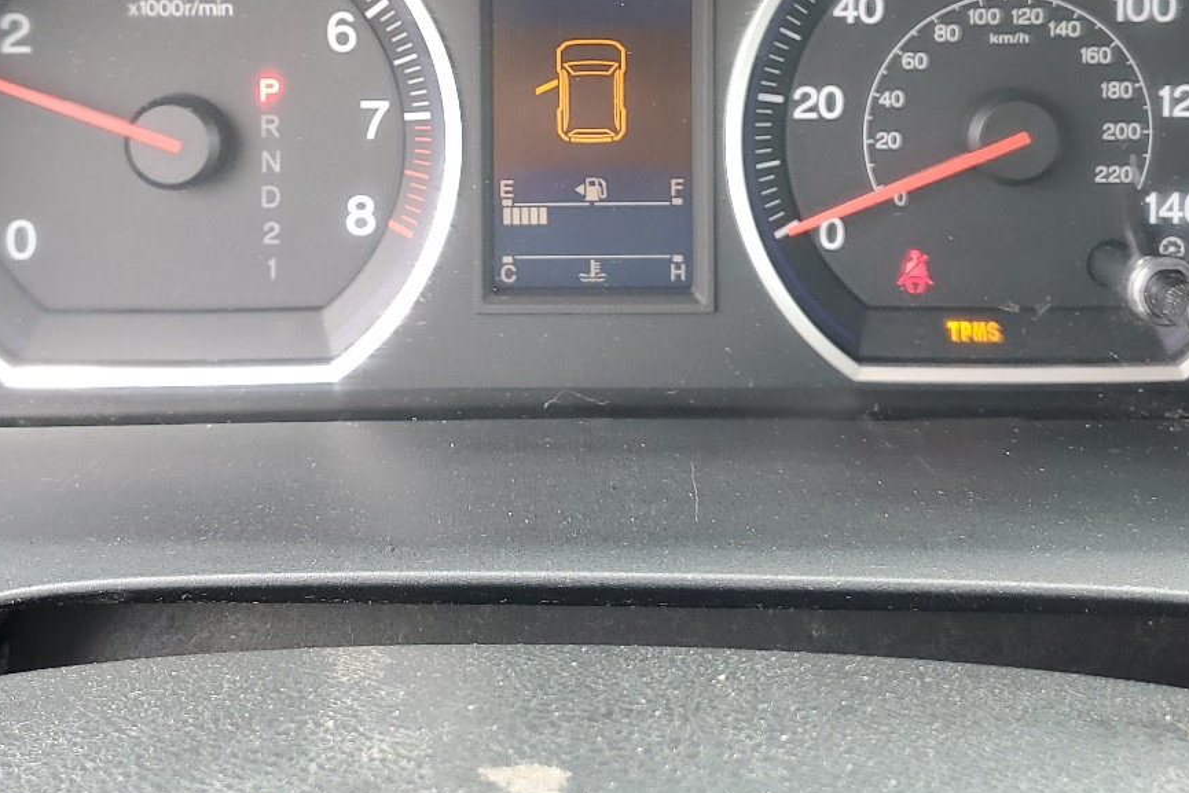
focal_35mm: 50
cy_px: 51
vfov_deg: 26.0
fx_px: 1652
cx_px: 536
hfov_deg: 39.6
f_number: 1.5
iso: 58
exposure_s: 1/60.2
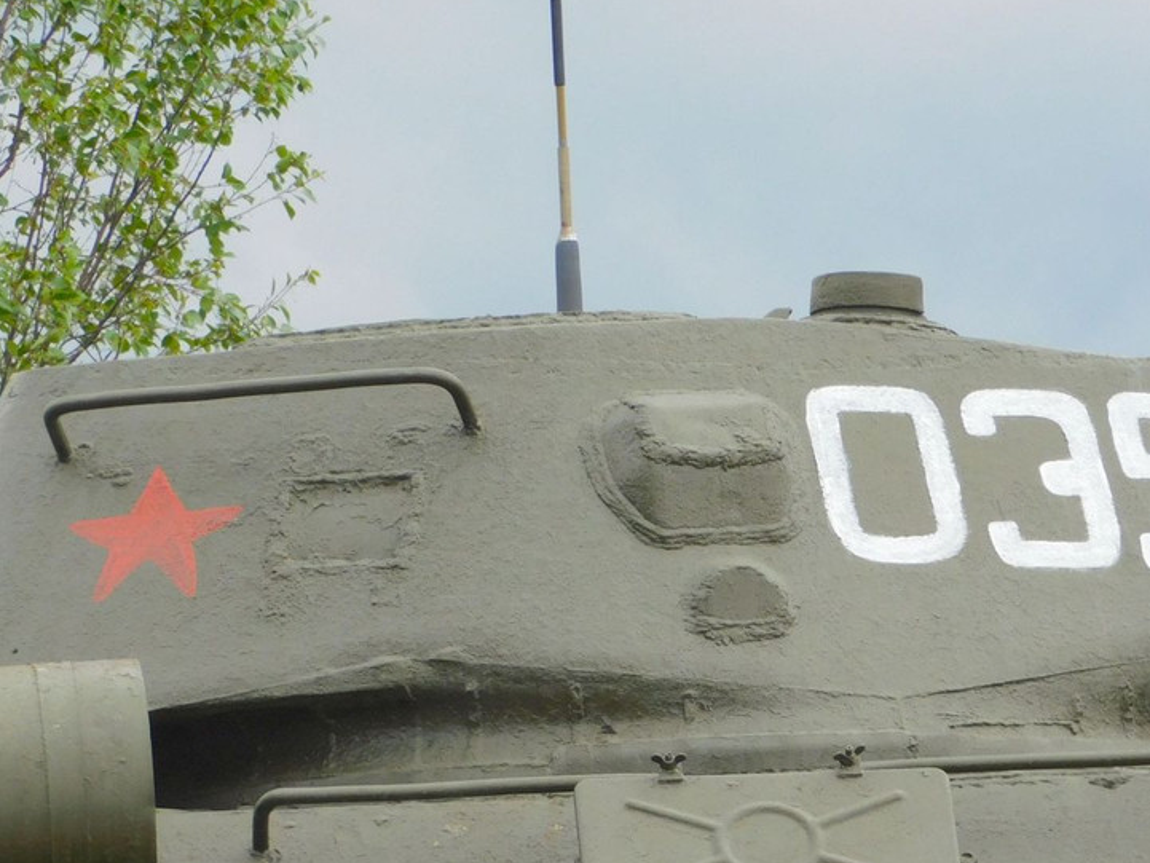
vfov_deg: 3.0
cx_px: 660
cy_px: 609
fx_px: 16514
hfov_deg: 4.0
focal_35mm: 497
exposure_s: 1/250
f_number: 5.8
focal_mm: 59.7
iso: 125
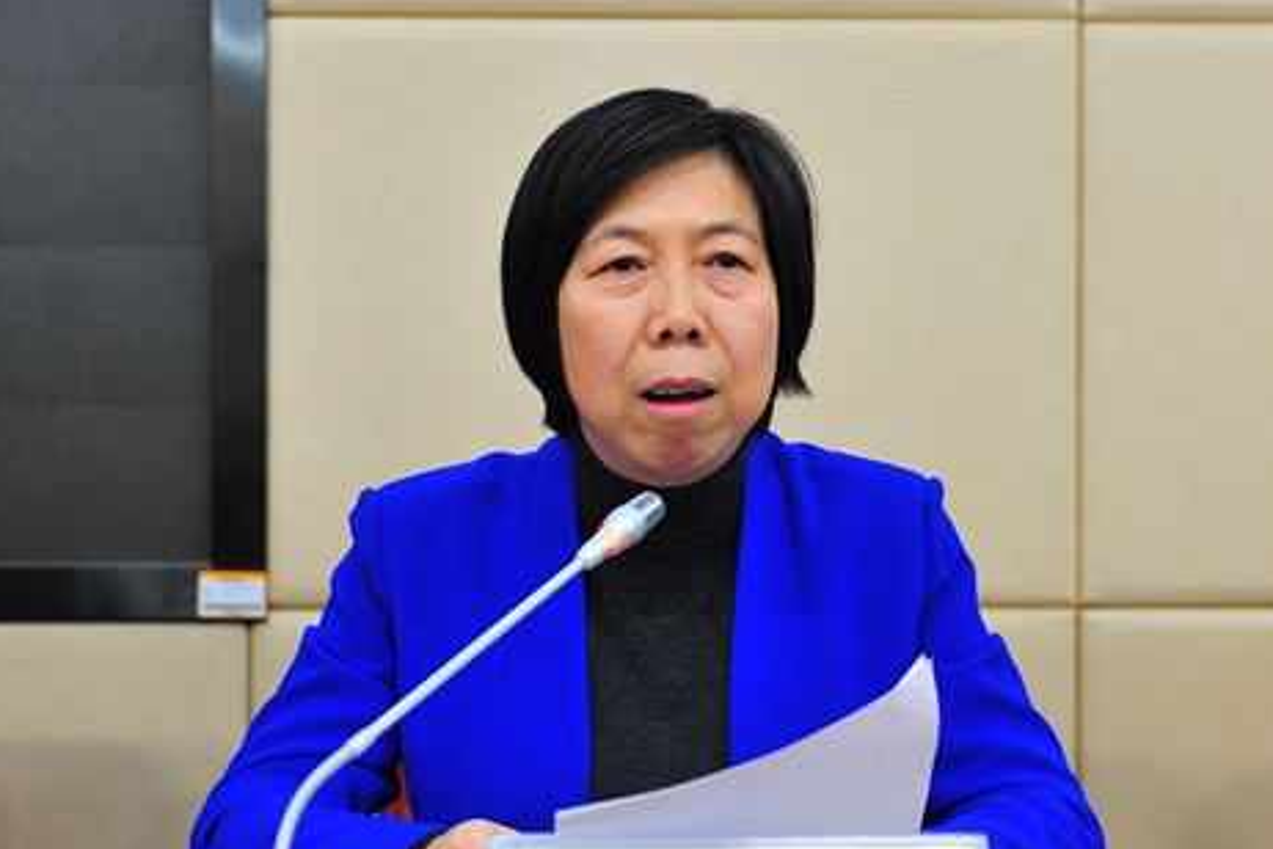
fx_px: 1839
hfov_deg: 38.2
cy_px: 526
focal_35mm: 52
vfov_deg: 25.9
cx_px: 681
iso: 800
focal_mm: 40
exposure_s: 1/125
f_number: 3.2
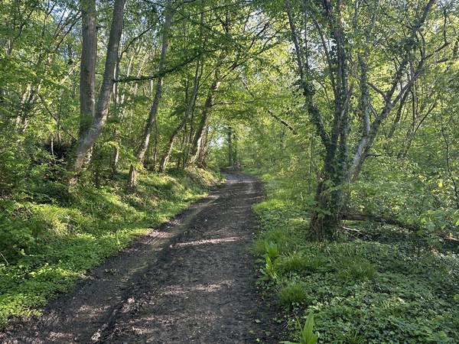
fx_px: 318
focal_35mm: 24
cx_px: 230
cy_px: 172
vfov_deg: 56.8
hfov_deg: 71.6
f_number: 1.78
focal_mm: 6.86
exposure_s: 1/121
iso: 100
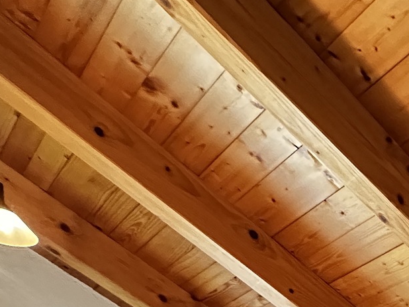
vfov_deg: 17.6
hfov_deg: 28.0
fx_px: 685
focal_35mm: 58
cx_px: 521
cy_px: 618
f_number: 2.2
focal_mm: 2.22
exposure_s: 1/50
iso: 1000
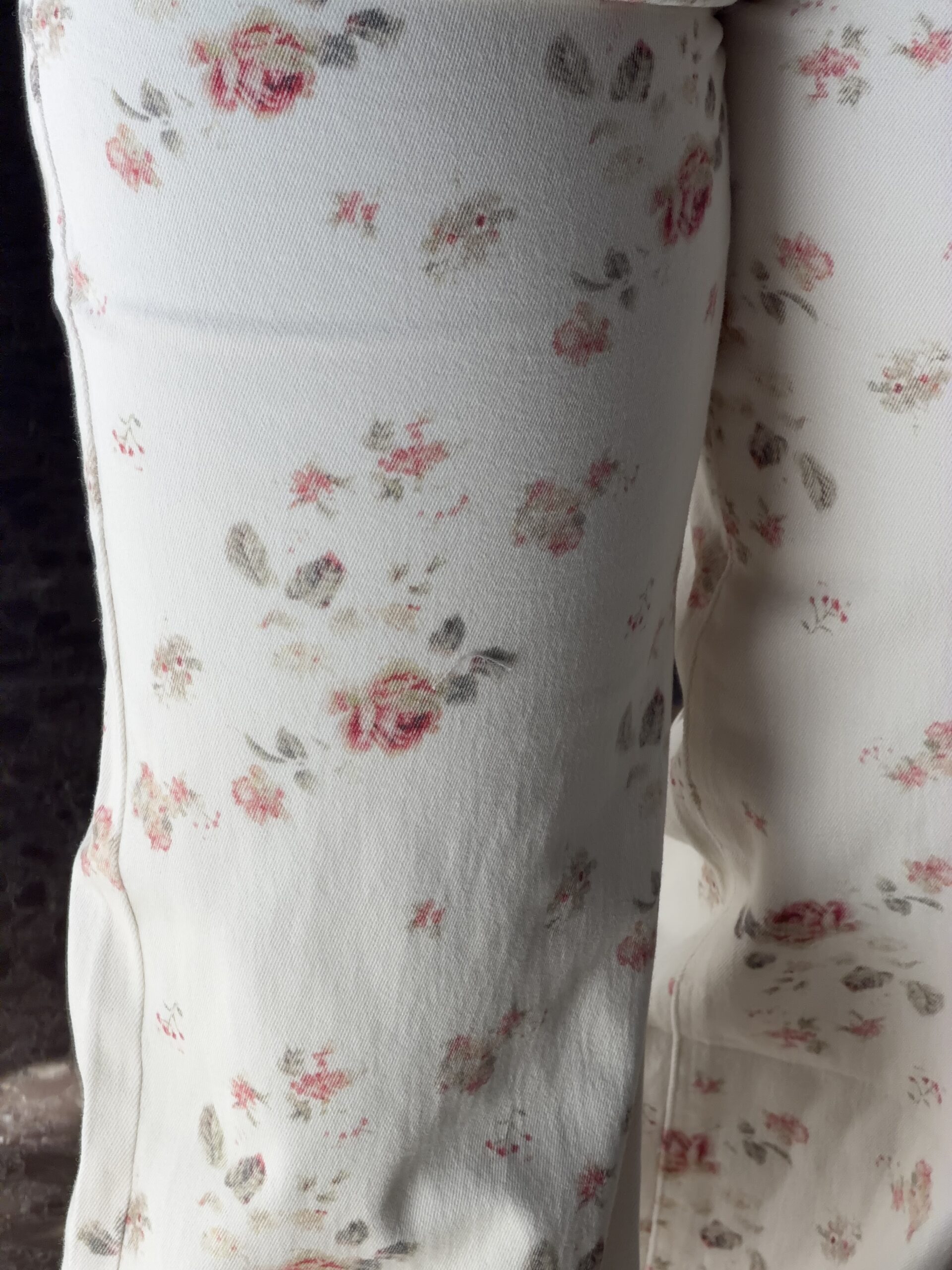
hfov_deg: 14.8
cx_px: 476
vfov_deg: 19.6
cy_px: 635
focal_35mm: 100
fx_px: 3667
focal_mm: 16.89
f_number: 2.8
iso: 40
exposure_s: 1/121
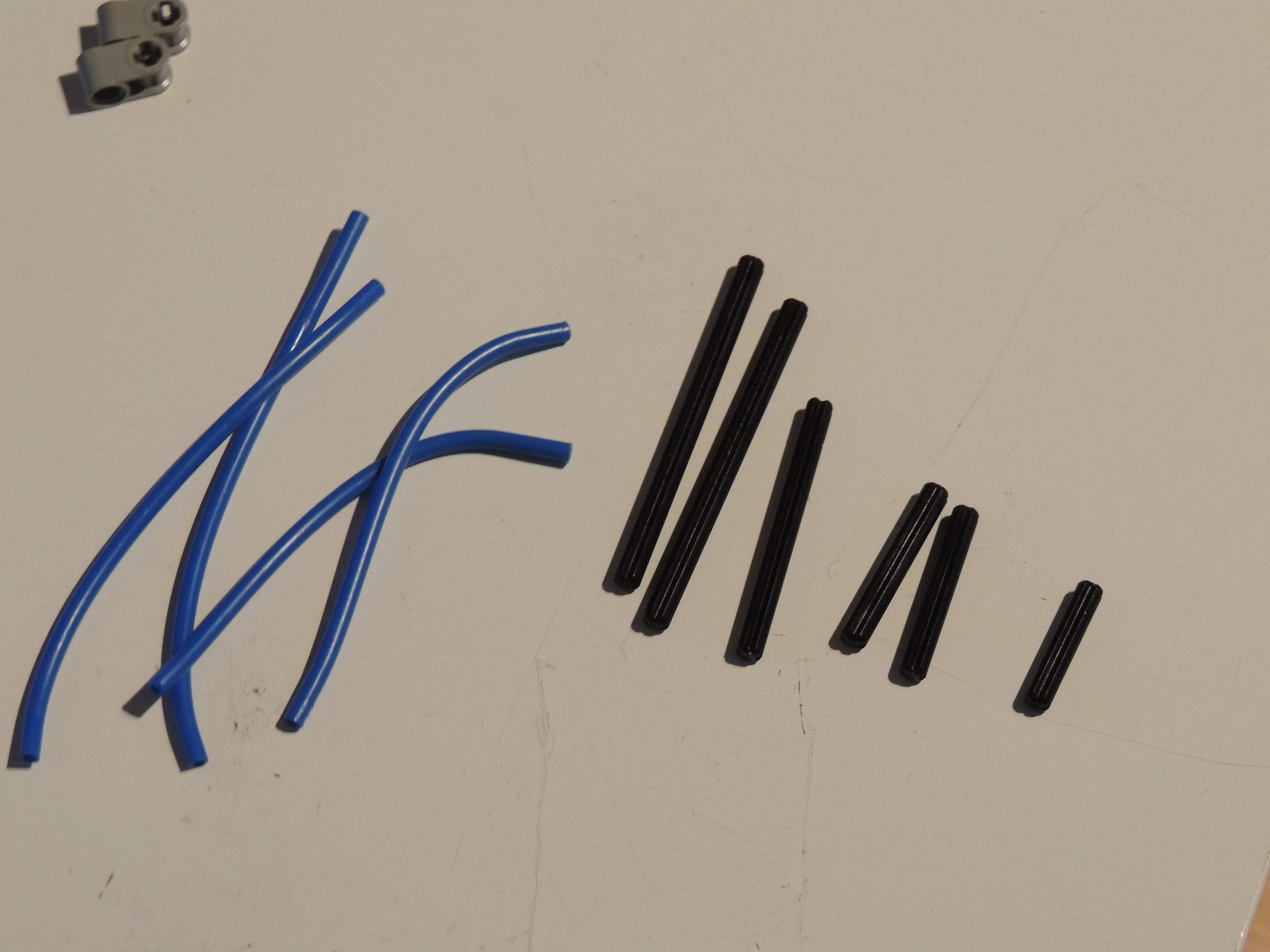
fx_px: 5320
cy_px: 476
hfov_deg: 13.6
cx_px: 635
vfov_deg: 10.2
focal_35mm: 145
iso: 720
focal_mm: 25.8
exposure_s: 1/30
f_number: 4.4
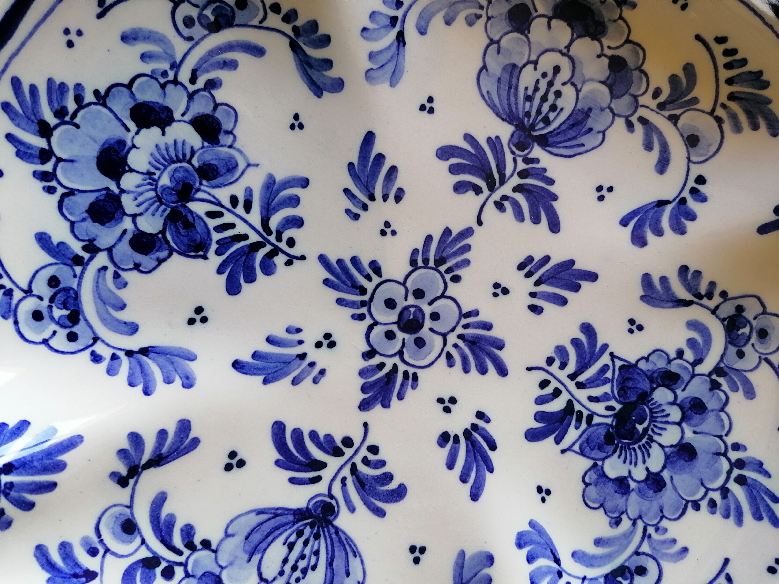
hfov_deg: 65.3
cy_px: 292
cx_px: 390
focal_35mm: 27
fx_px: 608
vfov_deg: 51.4
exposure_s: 1/50
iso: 80
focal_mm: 4.75
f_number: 1.8
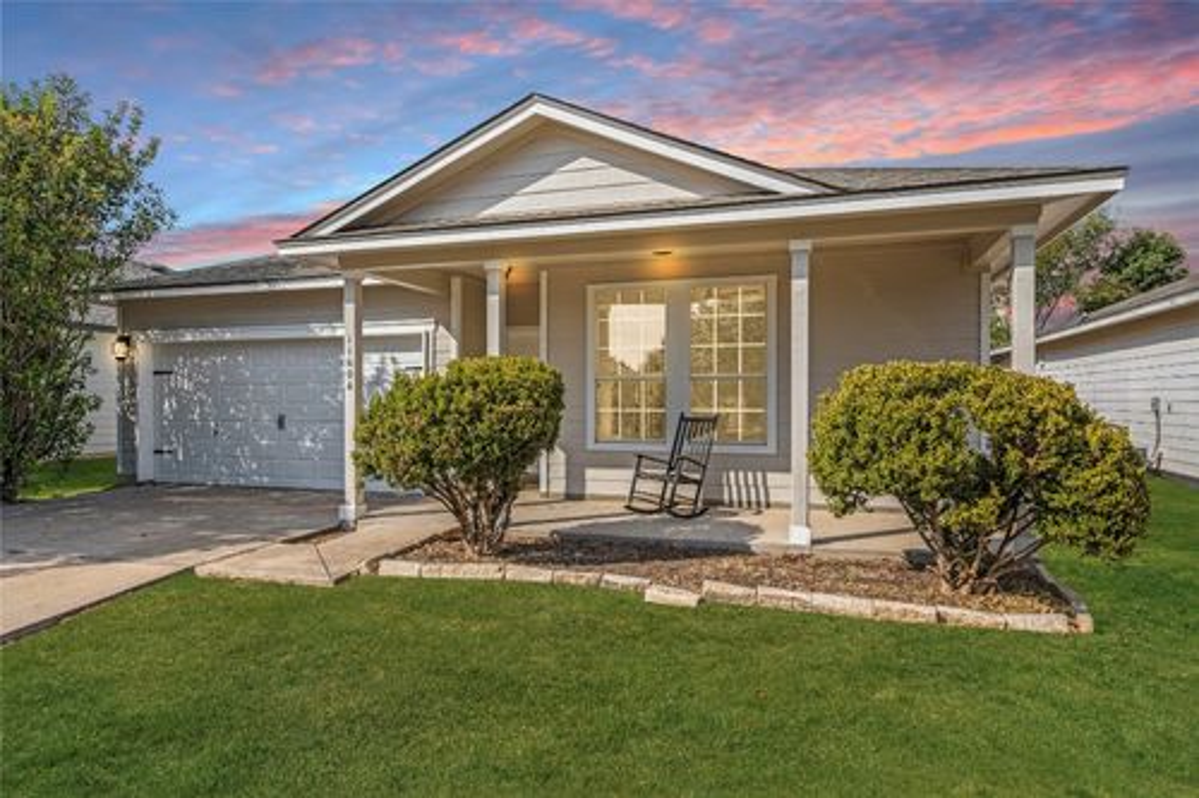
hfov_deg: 81.2
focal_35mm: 21
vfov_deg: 59.5
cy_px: 399
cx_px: 600
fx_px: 699
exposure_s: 1/1000
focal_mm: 21
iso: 320
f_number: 8
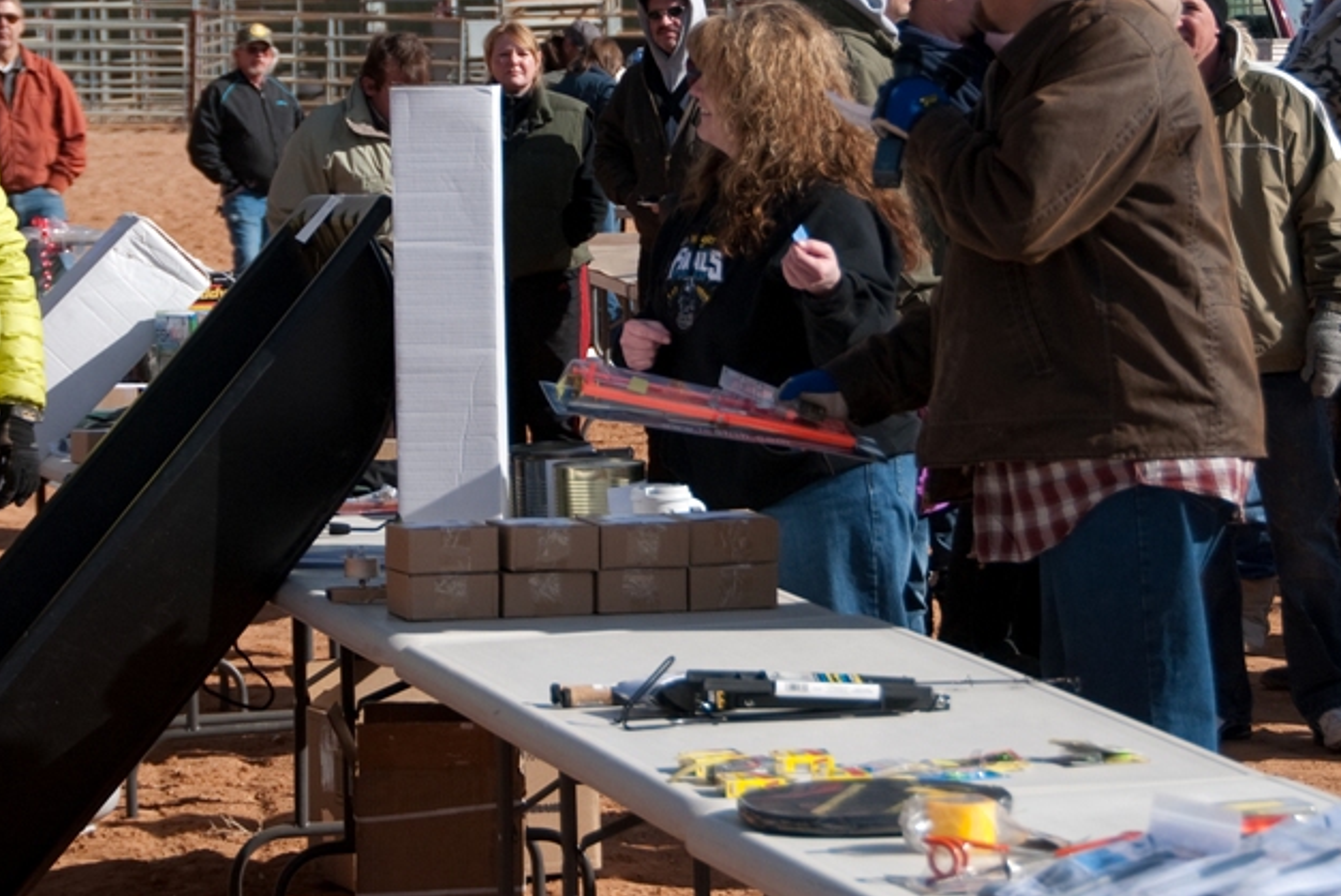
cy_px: 196
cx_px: 646
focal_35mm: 147
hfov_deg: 14.0
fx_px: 5479
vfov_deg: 9.3
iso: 200
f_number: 4.8
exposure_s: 1/1250
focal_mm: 60
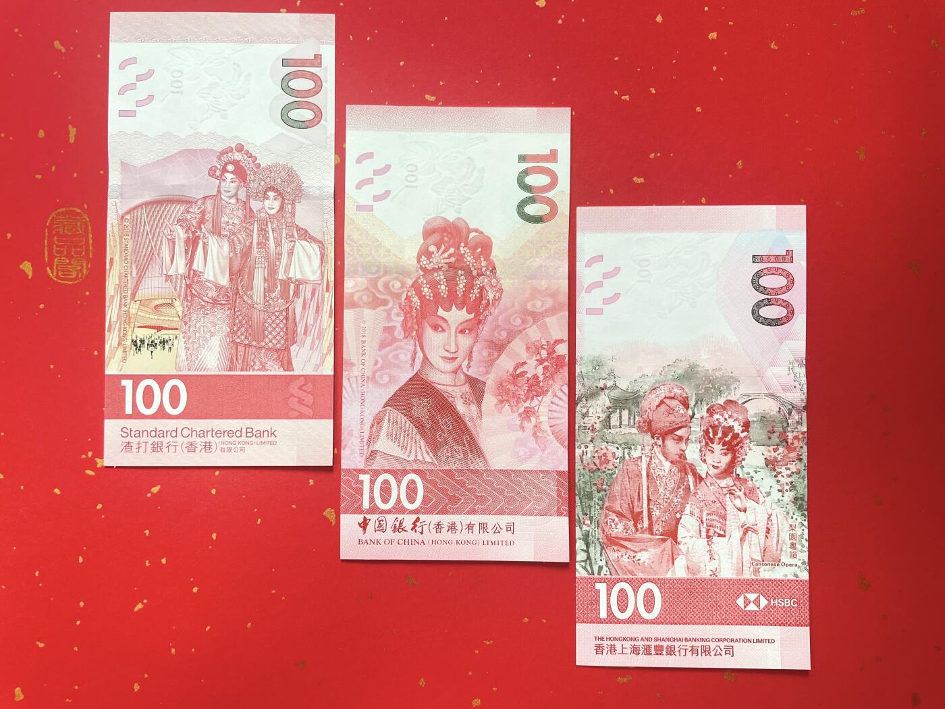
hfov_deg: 67.3
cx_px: 472
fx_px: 710
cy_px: 354
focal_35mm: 26
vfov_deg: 53.1
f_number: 1.6
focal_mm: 4.2
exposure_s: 1/60
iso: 160
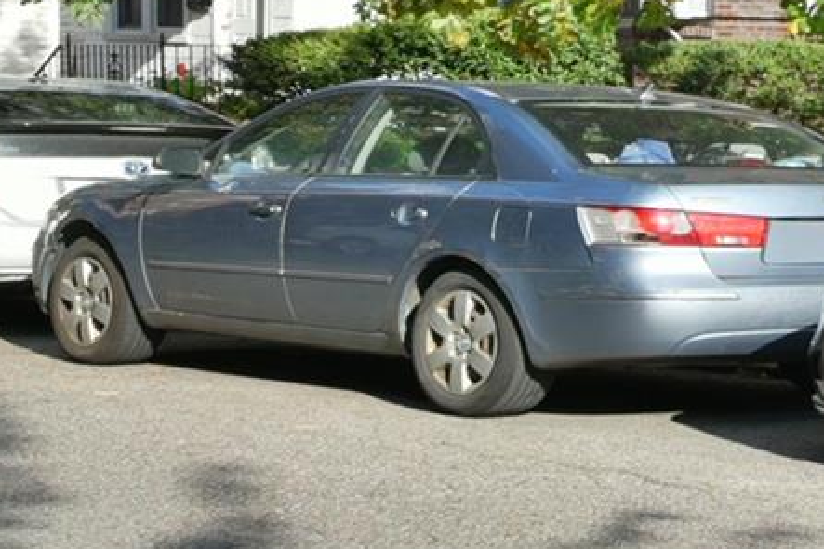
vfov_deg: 14.2
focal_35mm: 74
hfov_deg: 17.7
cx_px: 1709
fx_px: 1693
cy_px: -661
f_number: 9
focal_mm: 16
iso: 500
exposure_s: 1/500
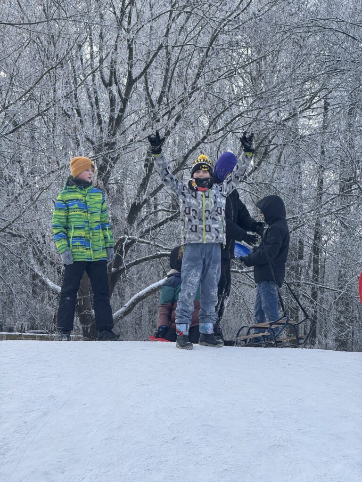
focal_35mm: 120
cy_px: 241
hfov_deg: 12.3
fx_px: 1673
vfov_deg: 16.4
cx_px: 181
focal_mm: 15.66
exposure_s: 1/514
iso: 50
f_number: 2.8
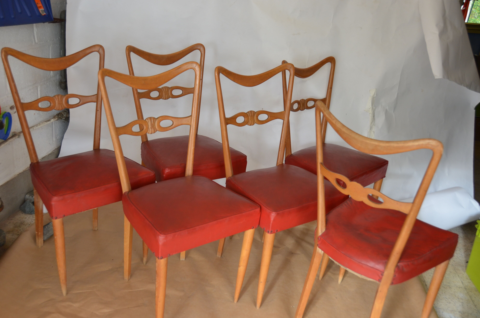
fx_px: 439
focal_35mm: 33
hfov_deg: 57.3
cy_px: 159
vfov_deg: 39.8
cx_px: 240
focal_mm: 22
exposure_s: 1/50
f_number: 3.8
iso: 400
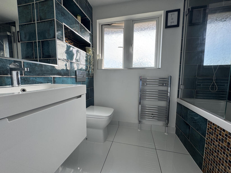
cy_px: 86
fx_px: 93
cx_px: 116
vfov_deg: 85.7
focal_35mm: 14
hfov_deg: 102.1
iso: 64
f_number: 2.2
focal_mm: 2.22
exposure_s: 1/99
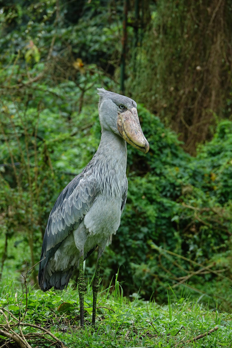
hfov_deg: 6.4
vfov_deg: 9.6
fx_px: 2068
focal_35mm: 214
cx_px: 116
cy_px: 174
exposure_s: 1/250
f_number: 4
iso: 160
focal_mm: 78.39
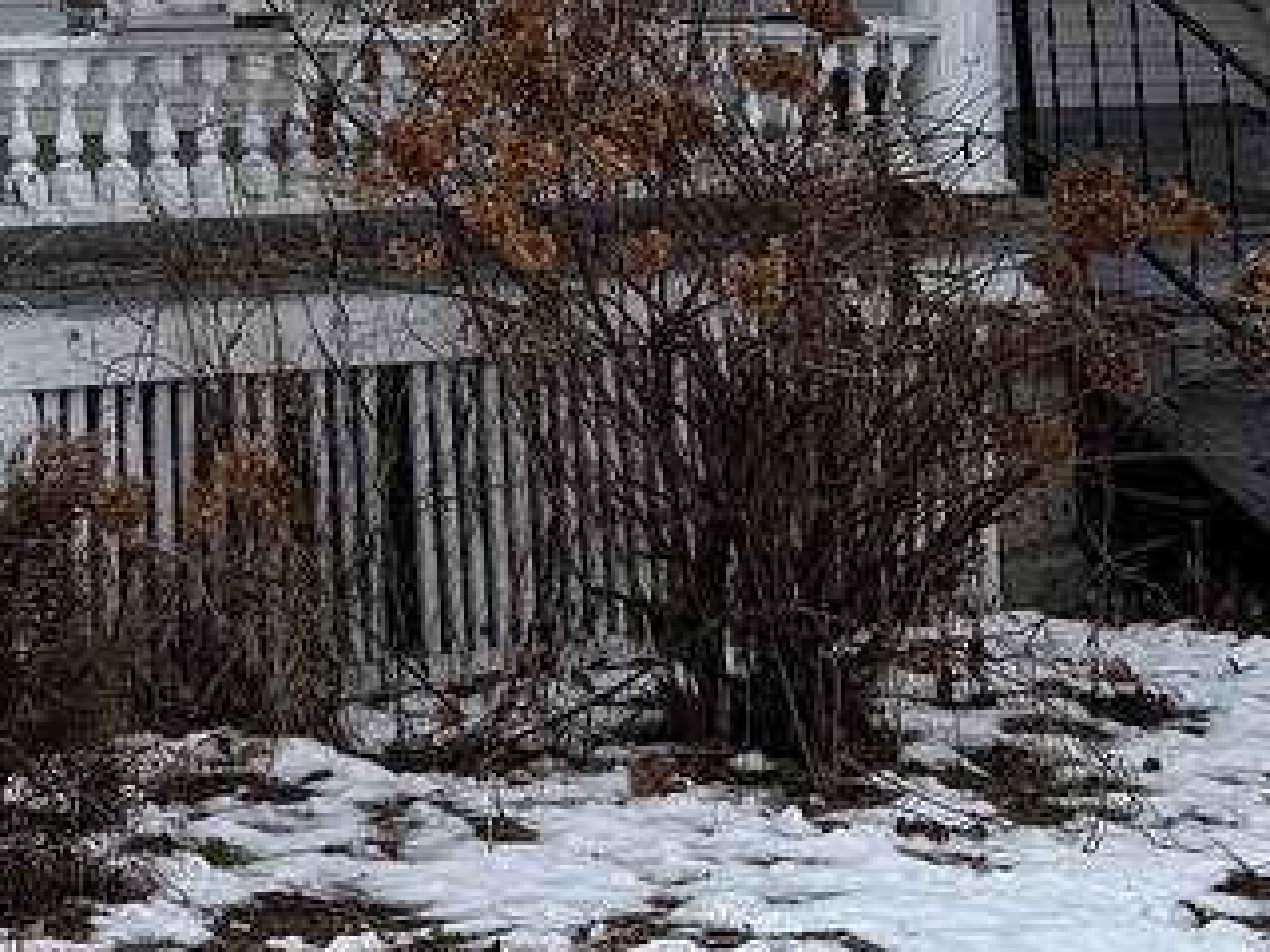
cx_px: -409
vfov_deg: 12.6
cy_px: -734
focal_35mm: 108
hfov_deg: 17.1
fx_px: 3962
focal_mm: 6.76
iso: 80
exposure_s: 1/1192
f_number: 1.78
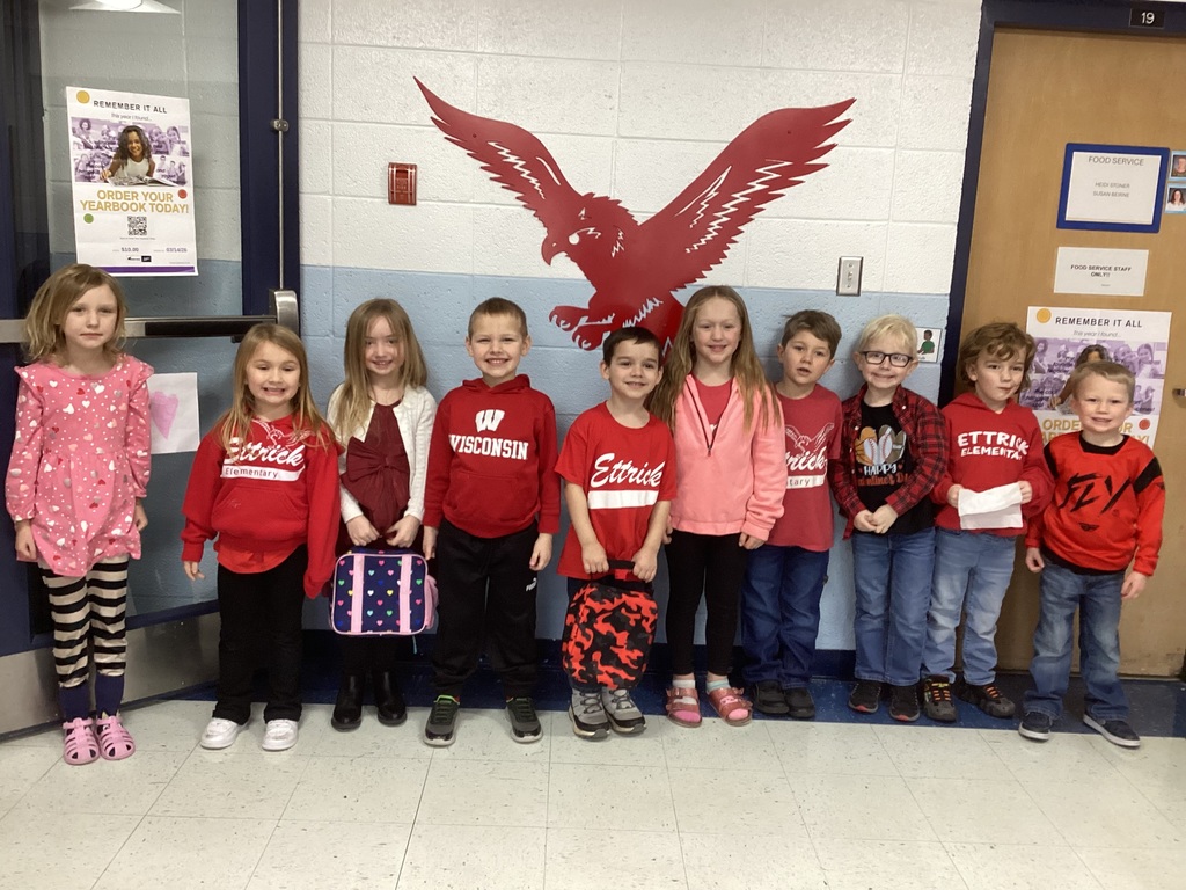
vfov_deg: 45.4
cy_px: 445
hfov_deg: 58.4
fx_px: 1062
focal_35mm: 31
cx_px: 593
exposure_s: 1/60
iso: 160
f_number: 2.4
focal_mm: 3.3
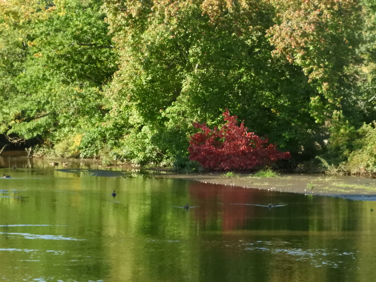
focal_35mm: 200
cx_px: 188
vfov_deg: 7.4
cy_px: 141
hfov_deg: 9.9
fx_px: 2172
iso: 1600
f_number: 5.3
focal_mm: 35.8
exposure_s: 1/2000
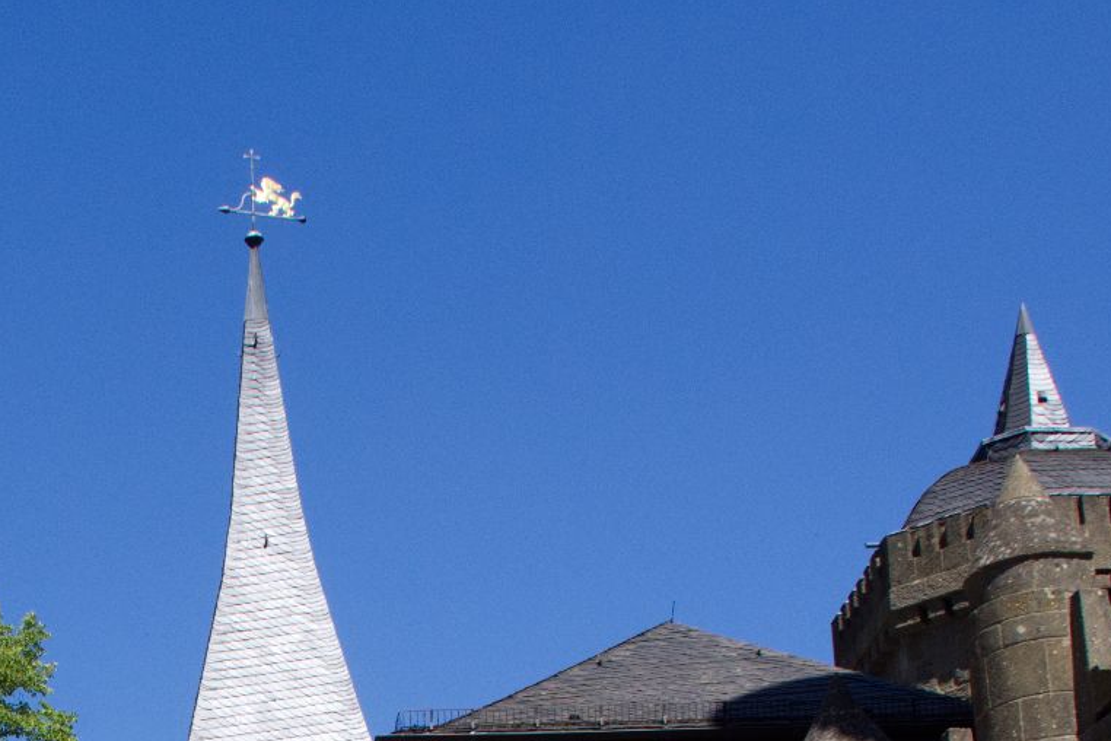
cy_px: 1021
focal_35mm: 85
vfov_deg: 15.2
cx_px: 128
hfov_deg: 23.3
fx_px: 2623
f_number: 9
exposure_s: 1/500
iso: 400
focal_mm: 18
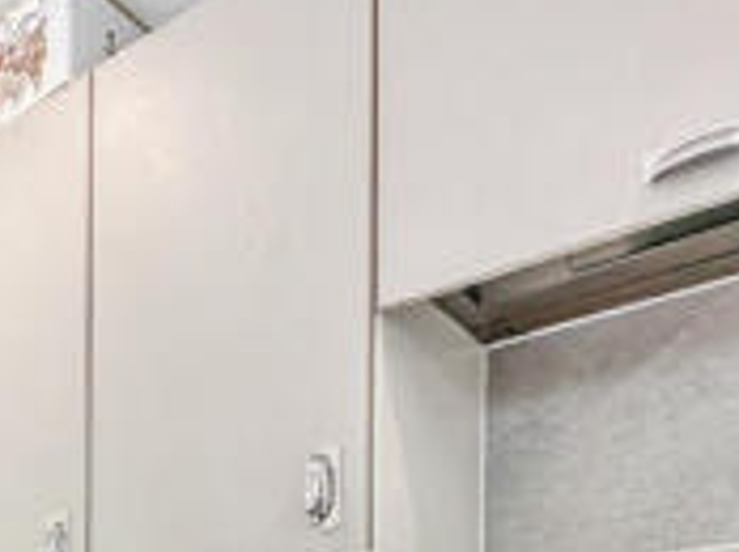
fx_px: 1002
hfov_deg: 36.7
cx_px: 15
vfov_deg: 23.3
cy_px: 873
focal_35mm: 47
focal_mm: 2.22
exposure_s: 1/100
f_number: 2.2
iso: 160
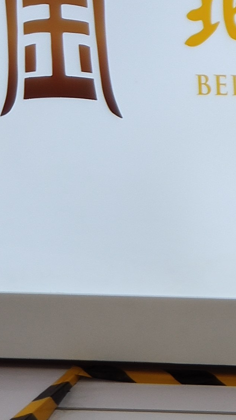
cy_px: 19
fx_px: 2624
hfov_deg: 5.0
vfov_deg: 9.1
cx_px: 515
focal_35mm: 236
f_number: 2.2
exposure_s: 1/125
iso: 100
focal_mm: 6.22
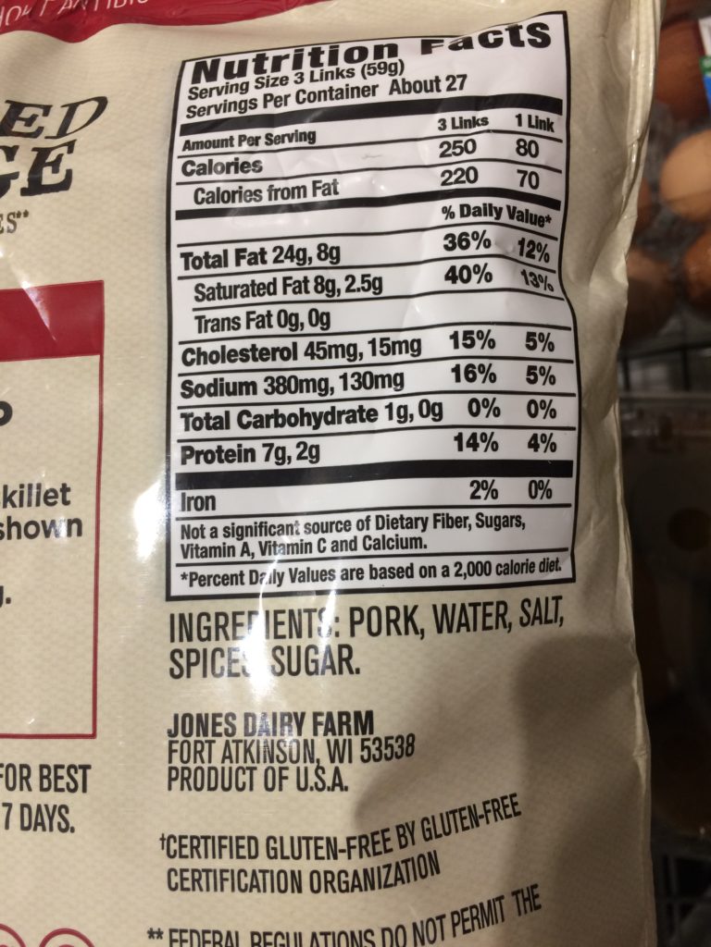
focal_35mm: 29
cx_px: 356
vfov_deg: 61.7
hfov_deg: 48.2
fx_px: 794
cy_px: 474
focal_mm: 4.15
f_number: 2.2
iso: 80
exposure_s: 1/30
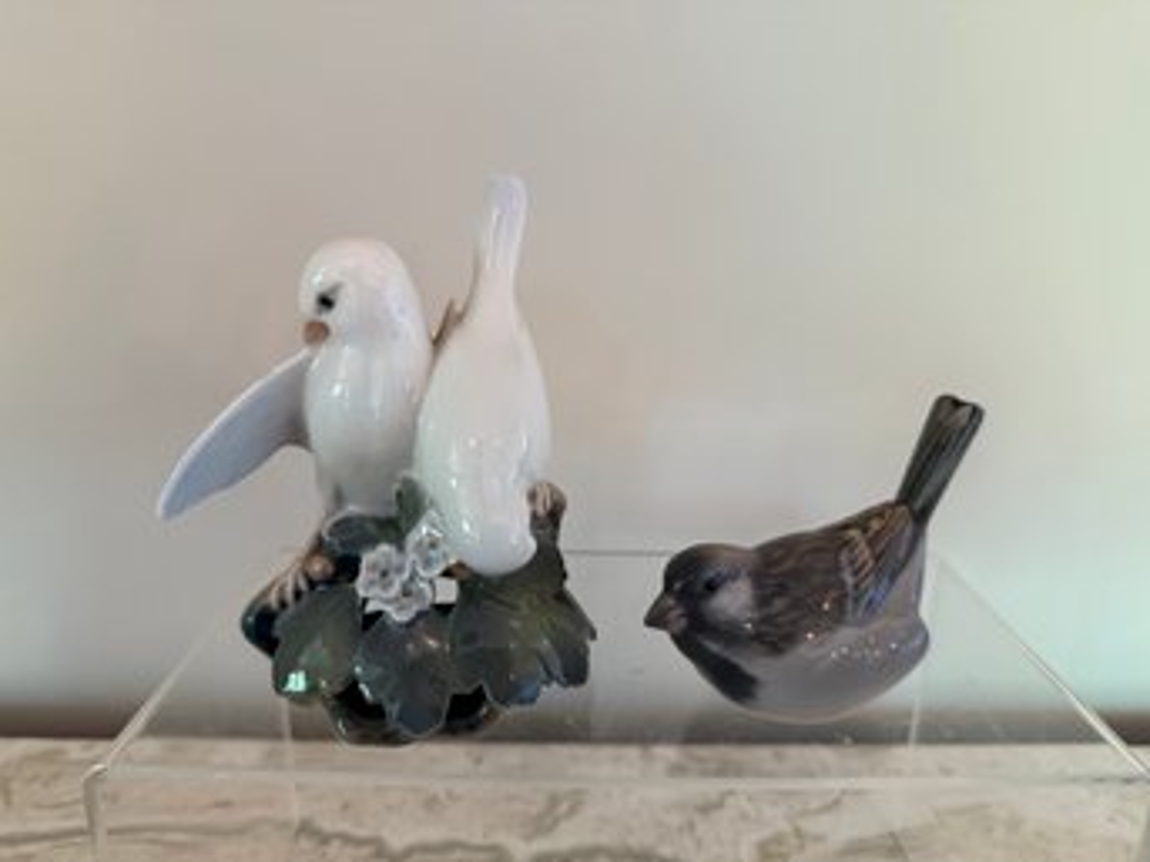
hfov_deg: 71.6
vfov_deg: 56.8
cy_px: 431
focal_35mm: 24
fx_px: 797
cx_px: 575
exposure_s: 1/60
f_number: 1.78
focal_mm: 6.76
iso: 500
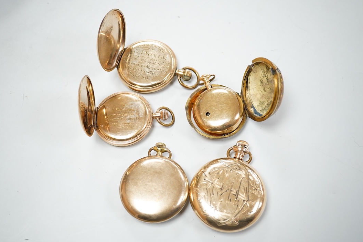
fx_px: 484
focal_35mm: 48
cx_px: 176
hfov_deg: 41.1
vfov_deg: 28.1
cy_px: 120
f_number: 5.6
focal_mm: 30
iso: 3200
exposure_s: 1/400
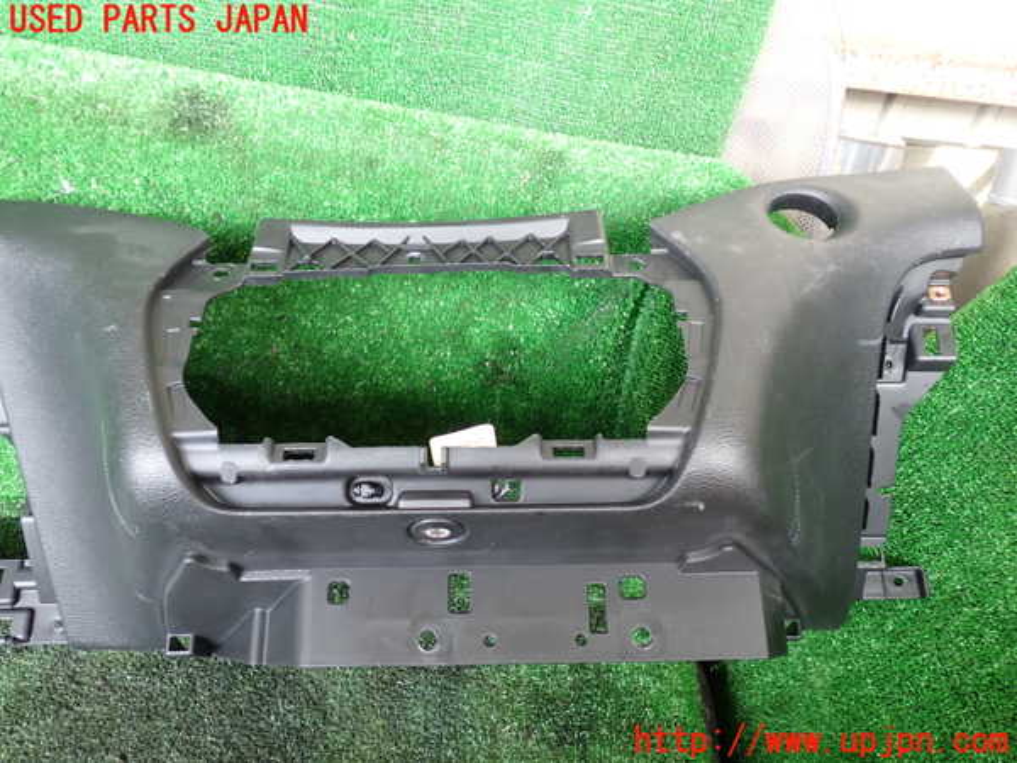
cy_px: 382
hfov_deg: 60.0
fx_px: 881
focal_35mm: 30
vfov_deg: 46.8
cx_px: 508
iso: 200
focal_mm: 5.4
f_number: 2.3
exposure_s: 1/40
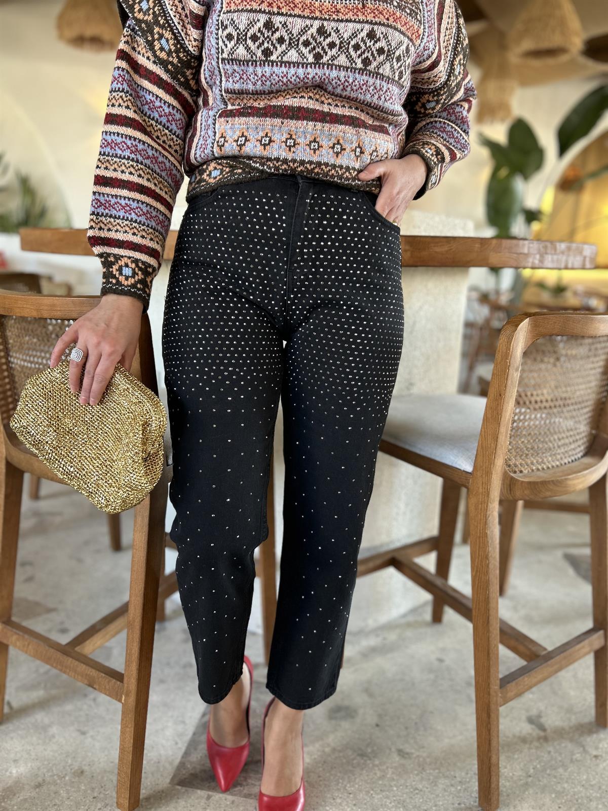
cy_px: 406
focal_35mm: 26
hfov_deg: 53.1
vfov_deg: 67.3
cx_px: 304
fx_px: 609
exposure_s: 1/50
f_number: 1.5
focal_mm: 5.7
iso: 80
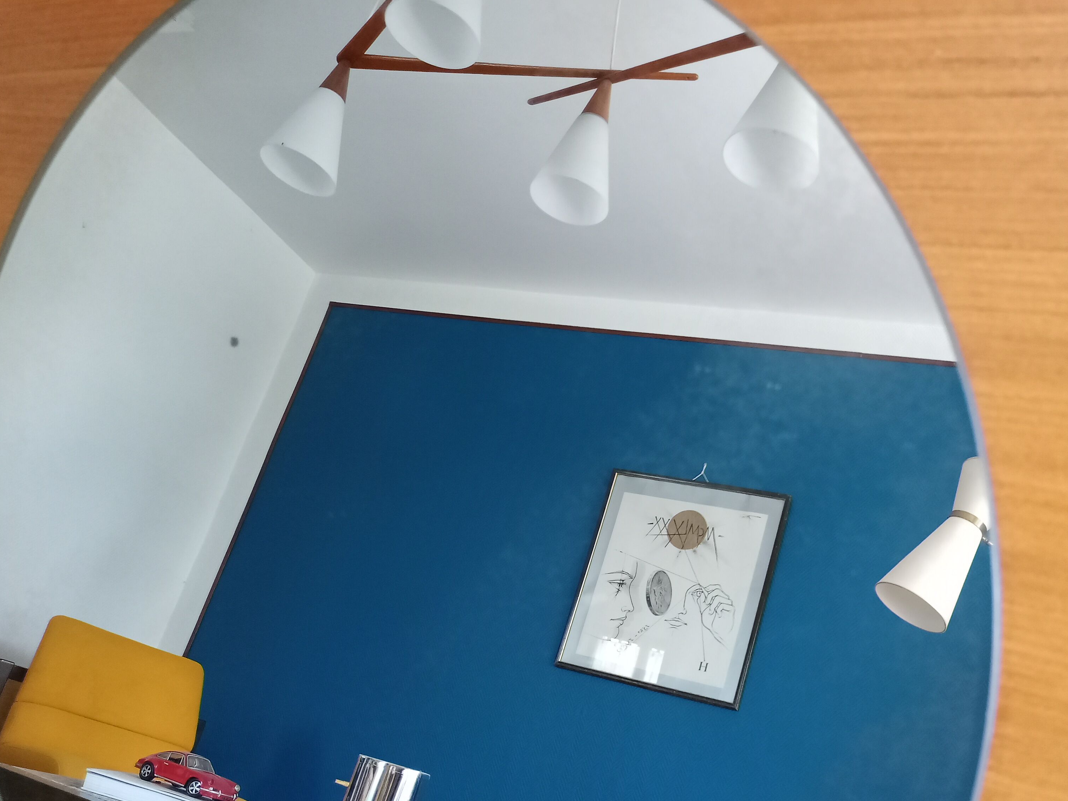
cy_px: 528
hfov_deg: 50.0
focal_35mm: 37
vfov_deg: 38.3
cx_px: 602
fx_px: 1142
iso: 491
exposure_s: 1/50
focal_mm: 3.77
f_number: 1.79
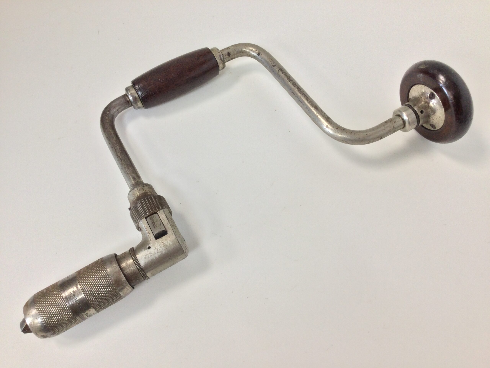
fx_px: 439
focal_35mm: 31
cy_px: 184
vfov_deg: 45.4
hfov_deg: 58.4
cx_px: 245
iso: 32
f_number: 2.4
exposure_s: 1/33
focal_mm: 3.3
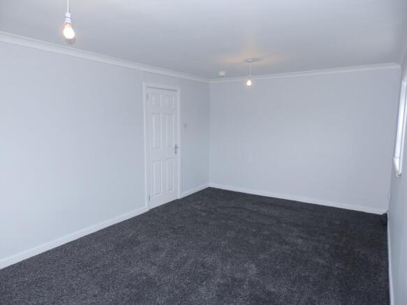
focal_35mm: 22
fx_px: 259
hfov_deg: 76.4
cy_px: 152
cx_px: 204
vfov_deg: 61.1
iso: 80
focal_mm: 4
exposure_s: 1/100
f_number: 3.4
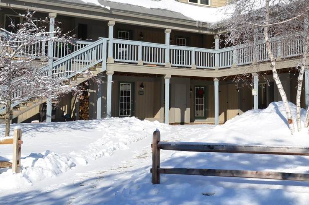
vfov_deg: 25.8
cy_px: 73
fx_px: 445
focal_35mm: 52
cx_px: 242
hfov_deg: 37.1
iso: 100
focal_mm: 20
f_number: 9
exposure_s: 1/320
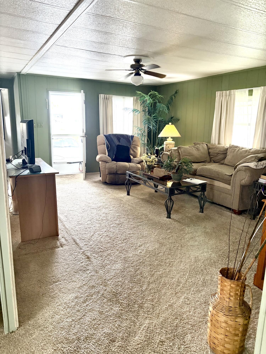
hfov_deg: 53.1
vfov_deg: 67.3
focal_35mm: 26
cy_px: 177
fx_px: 266
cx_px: 133
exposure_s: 1/60
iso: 320
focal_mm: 5.96
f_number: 1.6
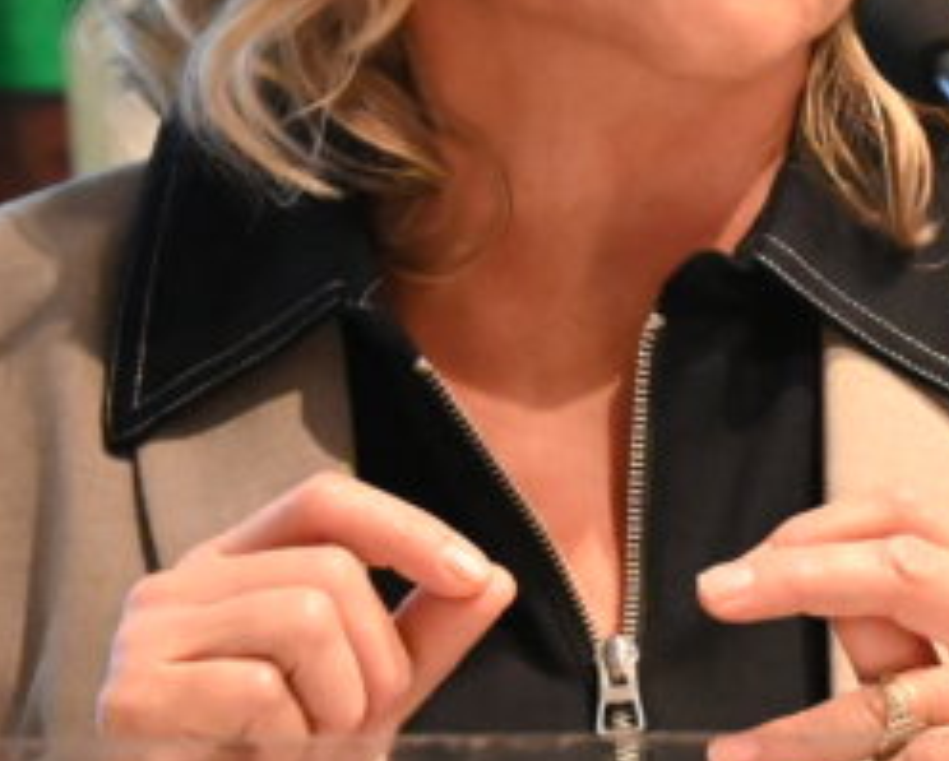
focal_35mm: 773
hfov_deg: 2.5
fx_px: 21737
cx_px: 700
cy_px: 403
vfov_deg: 2.0
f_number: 6.3
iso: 20000
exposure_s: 1/200
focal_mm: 200
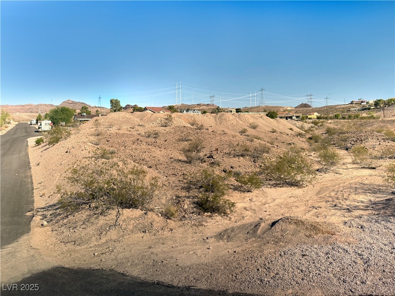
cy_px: 148
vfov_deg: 56.8
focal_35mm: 24
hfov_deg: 71.6
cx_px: 198
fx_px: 274
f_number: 1.78
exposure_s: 1/121
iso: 200
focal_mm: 6.76
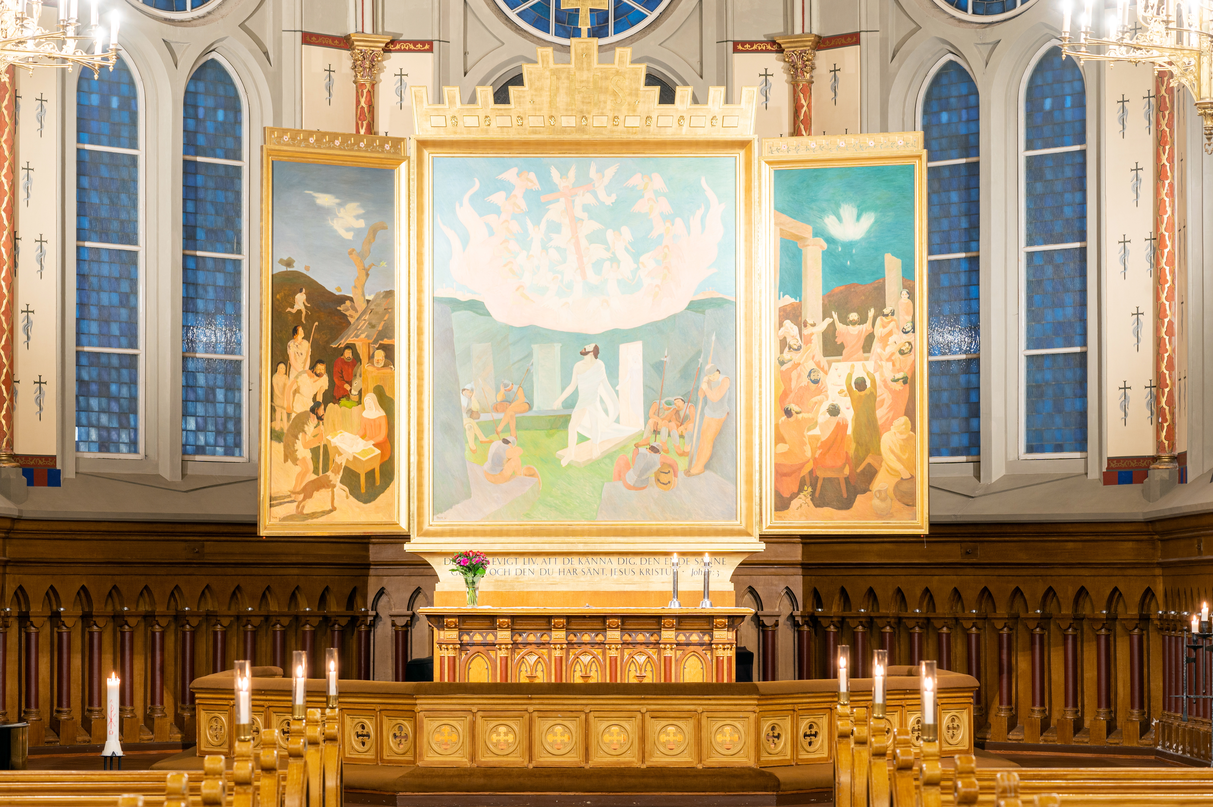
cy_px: 404
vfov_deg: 13.0
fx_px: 3535
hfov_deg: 19.5
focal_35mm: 105
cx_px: 606
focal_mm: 105
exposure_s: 1/1.25
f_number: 8
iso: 100
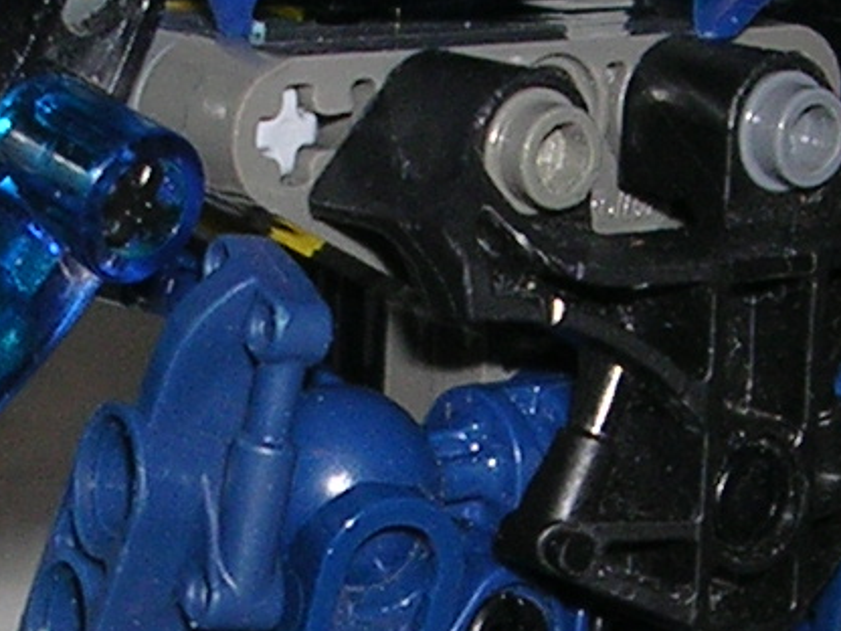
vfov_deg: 7.9
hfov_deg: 10.6
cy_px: 627
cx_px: 467
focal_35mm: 187
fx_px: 4543
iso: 50
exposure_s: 1/60.1
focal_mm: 5.8
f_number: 2.8
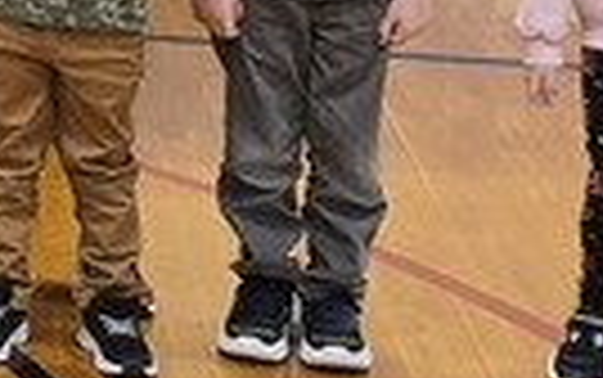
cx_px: -886
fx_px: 3059
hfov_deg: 9.8
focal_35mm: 186
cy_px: -310
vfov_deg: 6.9
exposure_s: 1/60
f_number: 1.8
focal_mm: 5.4
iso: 640
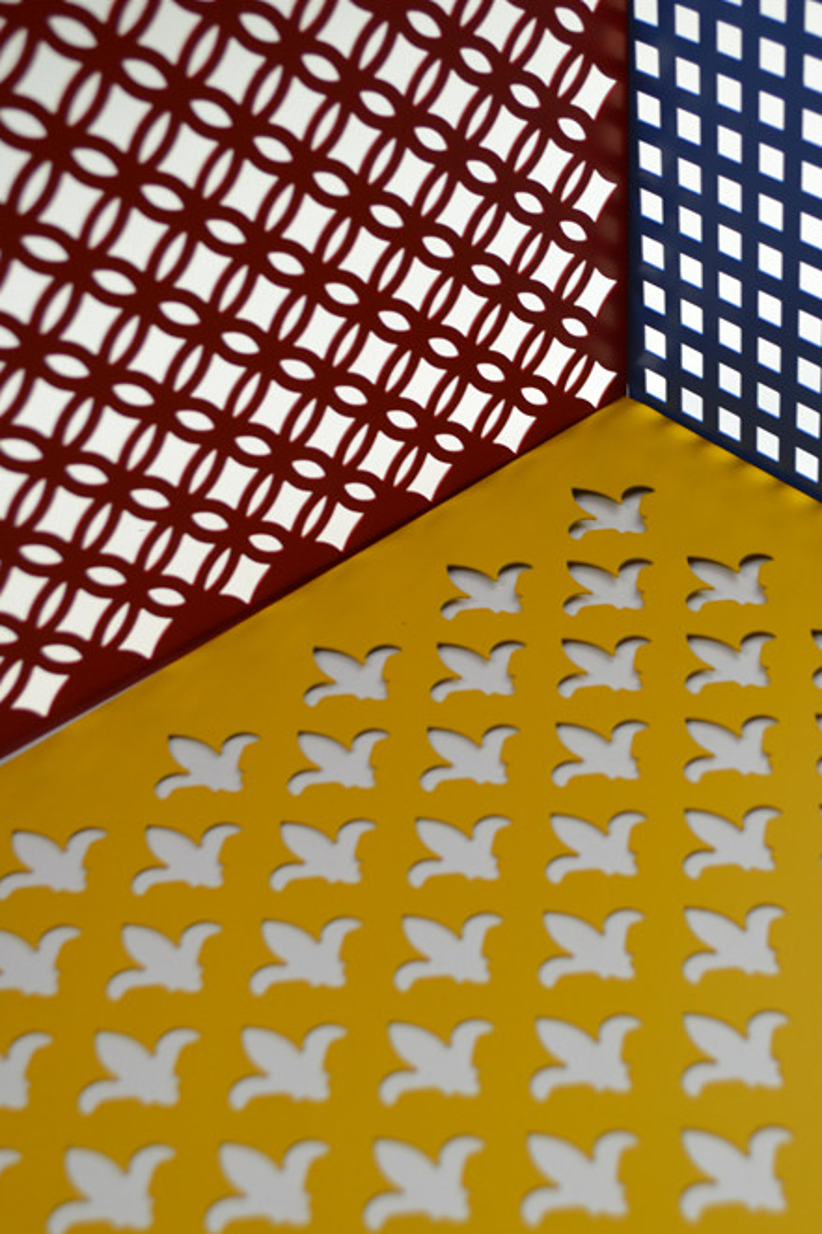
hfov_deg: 19.8
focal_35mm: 68
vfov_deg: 29.7
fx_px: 2330
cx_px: 665
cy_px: 617
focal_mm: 30
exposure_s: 1/80
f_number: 4.5
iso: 400
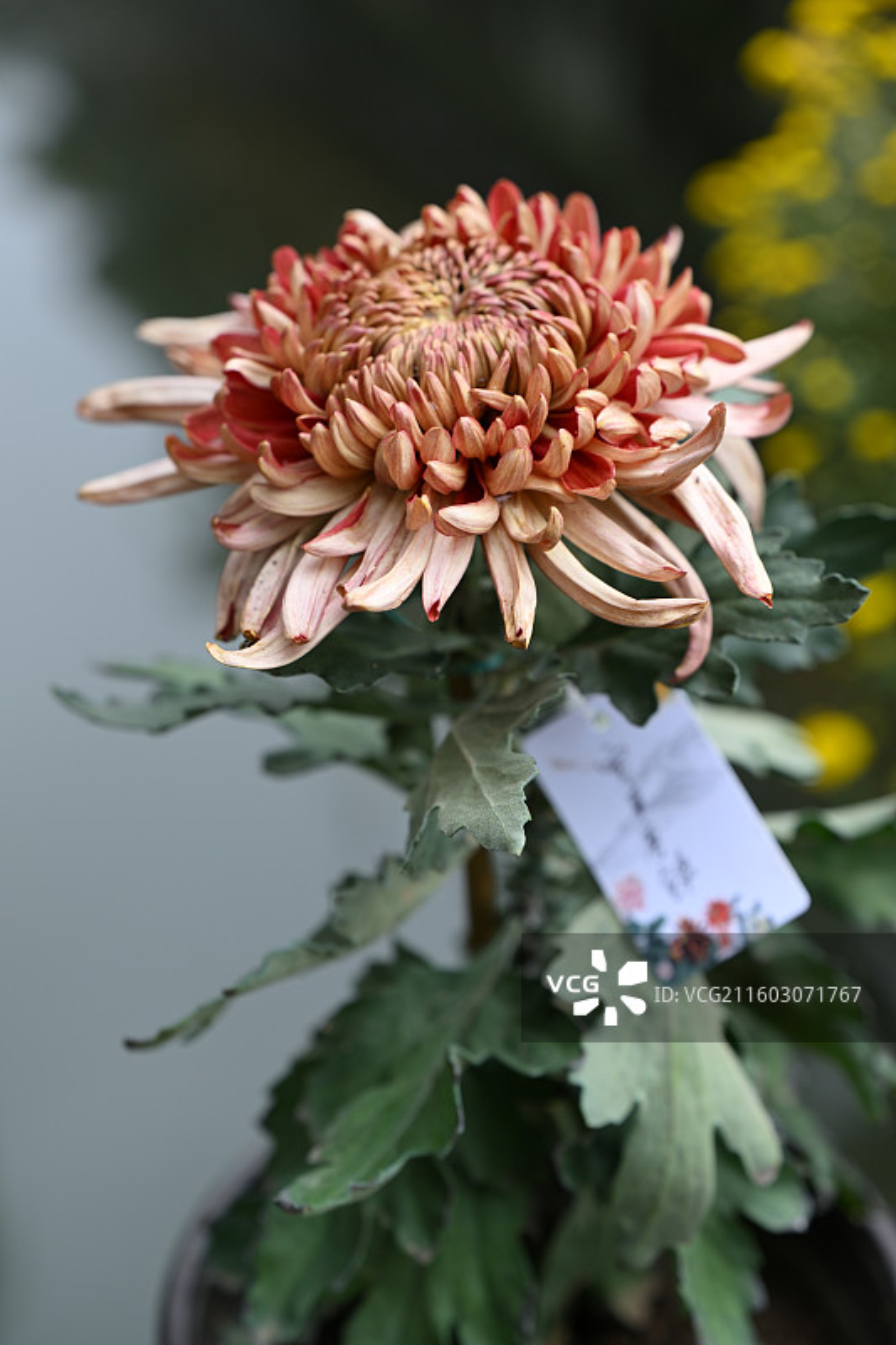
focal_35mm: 70
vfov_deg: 28.8
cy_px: 672
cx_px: 448
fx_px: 2614
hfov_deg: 19.4
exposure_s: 1/200
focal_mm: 70
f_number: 4
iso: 200
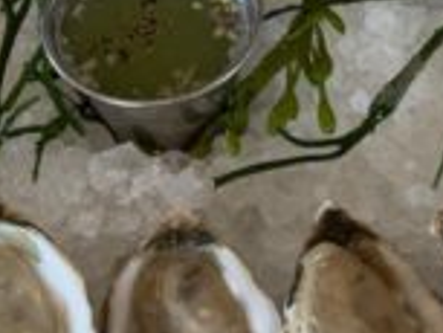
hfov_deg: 21.7
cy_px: -38
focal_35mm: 90
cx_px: 182
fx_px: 1153
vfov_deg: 16.0
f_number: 1.8
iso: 250
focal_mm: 4.25
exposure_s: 1/60
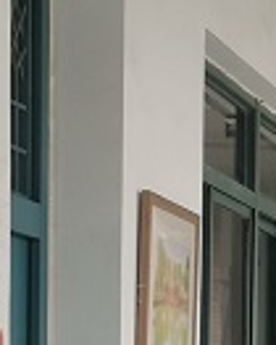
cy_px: 566
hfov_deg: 6.5
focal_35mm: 218
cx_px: 823
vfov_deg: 8.6
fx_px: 2223
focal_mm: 5.56
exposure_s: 1/144
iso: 50
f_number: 1.6
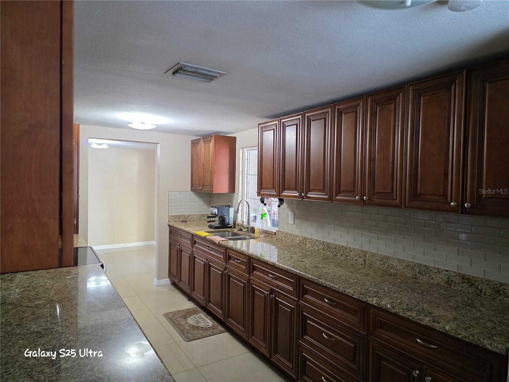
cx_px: 254
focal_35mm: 23
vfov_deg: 58.9
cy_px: 191
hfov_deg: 73.9
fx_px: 338
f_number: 1.7
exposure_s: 1/120
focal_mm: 6.3
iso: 640
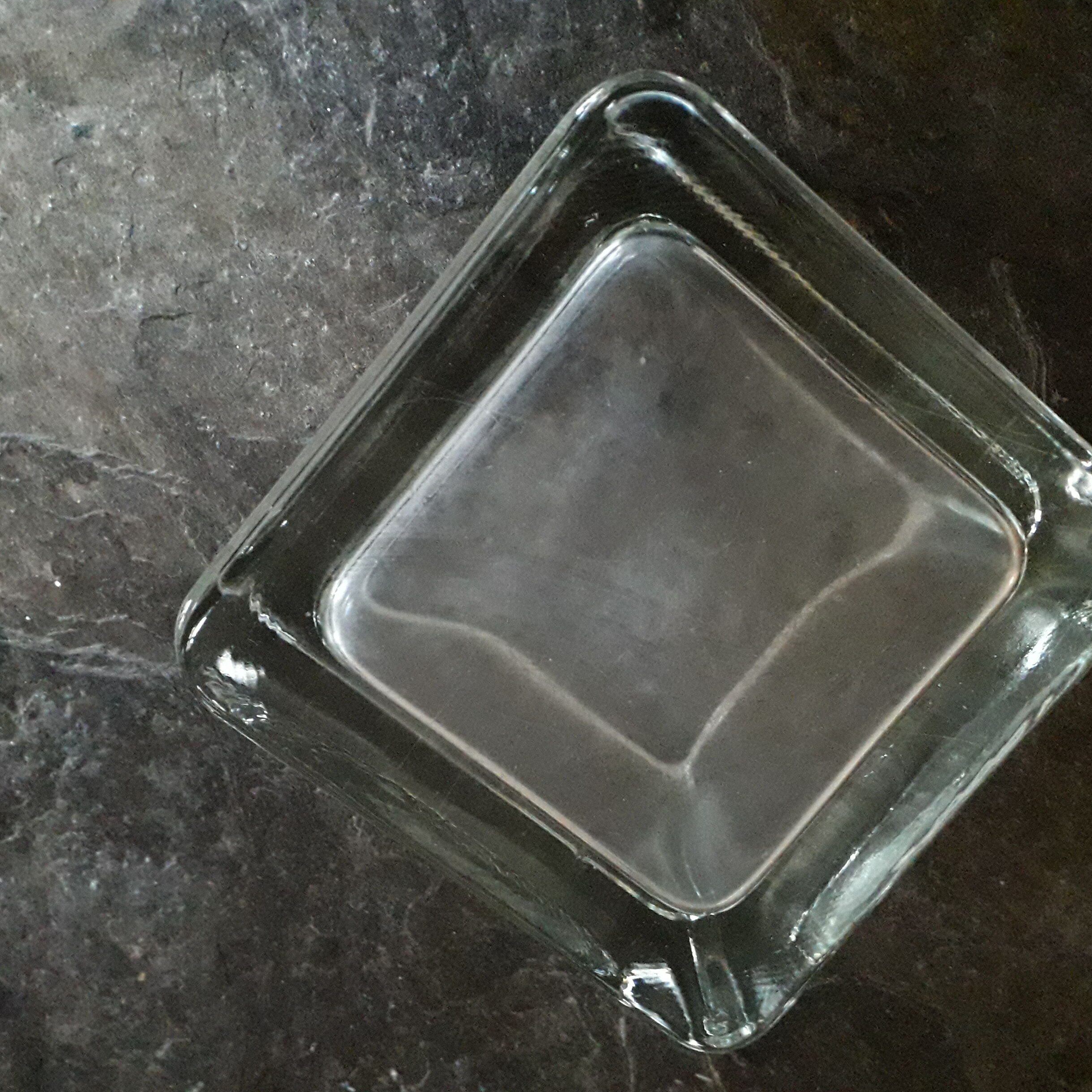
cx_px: 631
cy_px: 544
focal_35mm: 32
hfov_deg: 50.9
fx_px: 1142
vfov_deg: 51.1
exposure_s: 1/17
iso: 800
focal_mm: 3.6
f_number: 1.9
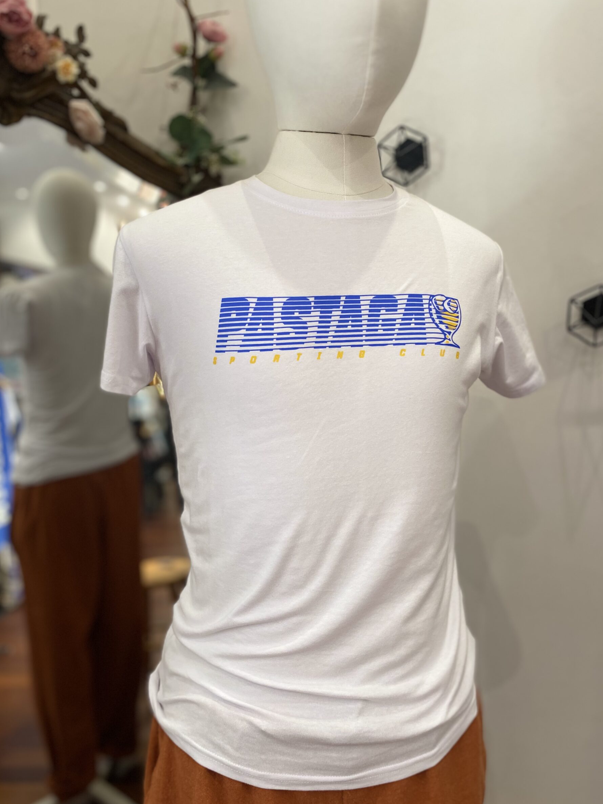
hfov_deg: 49.7
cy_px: 408
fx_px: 650
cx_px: 287
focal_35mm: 28
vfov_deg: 63.4
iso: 125
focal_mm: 4.25
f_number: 1.8
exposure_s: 1/100
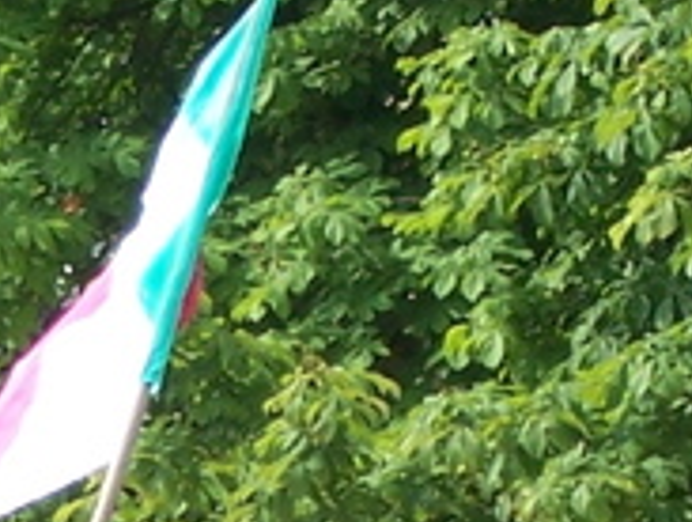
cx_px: -250
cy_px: 1252
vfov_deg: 2.0
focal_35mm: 737
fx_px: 14762
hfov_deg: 2.7
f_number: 4.8
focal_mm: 22
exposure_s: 1/250
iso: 80
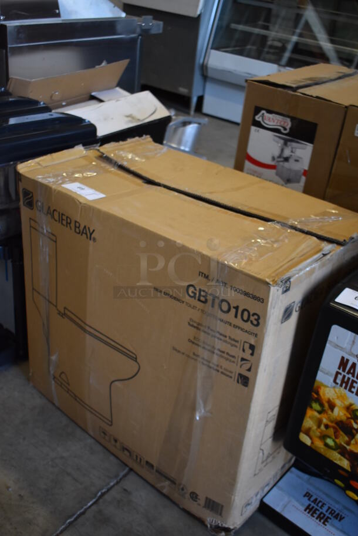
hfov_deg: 35.5
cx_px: 179
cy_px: 268
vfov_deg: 51.3
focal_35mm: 38
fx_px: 558
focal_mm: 25
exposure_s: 1/125
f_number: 4
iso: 900
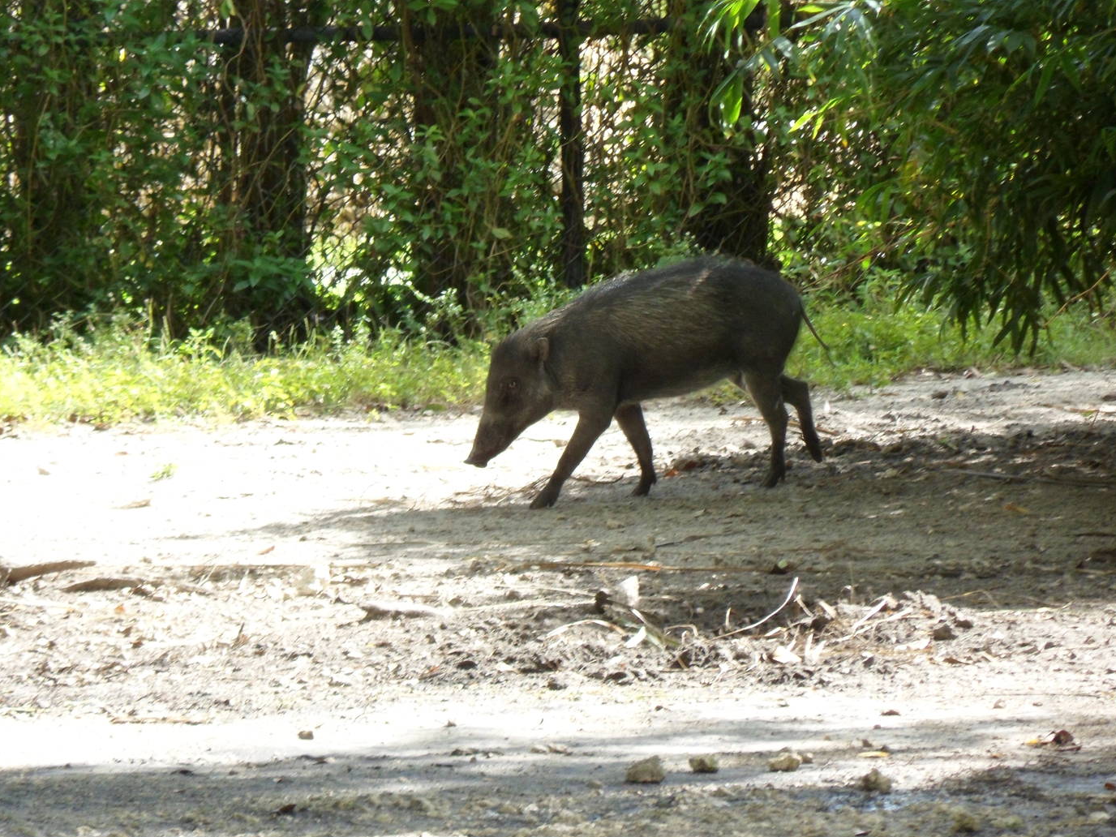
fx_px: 10123
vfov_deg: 4.7
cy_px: 395
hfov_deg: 6.3
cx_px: 543
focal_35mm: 314
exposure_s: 1/125
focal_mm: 46.8
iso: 160
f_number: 5.9
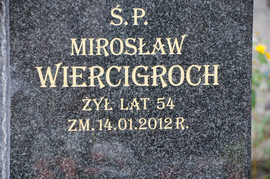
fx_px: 1461
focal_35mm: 195
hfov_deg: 10.6
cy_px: 90
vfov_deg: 7.0
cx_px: 135
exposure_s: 1/320
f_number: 7.1
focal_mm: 130
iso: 640
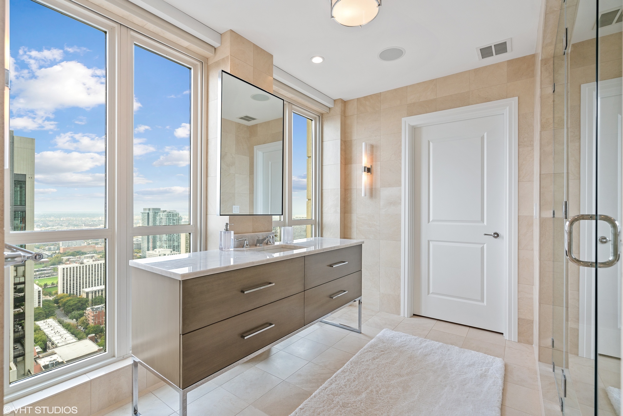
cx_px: 312
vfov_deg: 73.8
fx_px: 277
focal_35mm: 16
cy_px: 208
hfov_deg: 96.7
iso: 320
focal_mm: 16
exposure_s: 1/50
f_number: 7.1
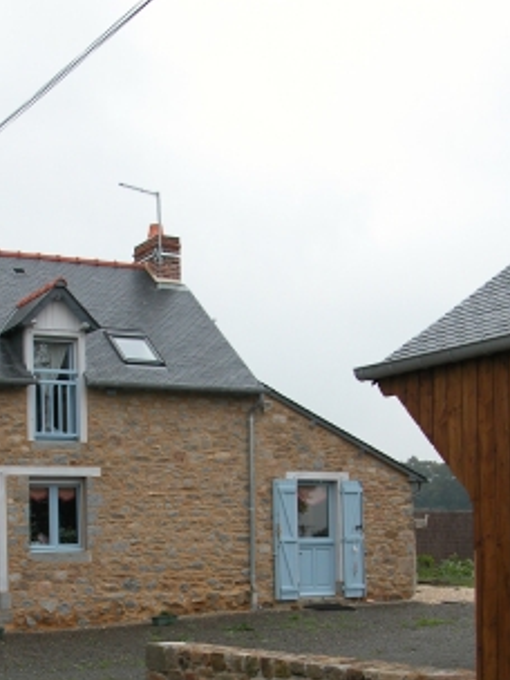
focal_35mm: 59
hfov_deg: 24.7
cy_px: 539
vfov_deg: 31.9
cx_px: 170
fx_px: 1159
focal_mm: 8.9
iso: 100
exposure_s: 1/85.8
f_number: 3.5
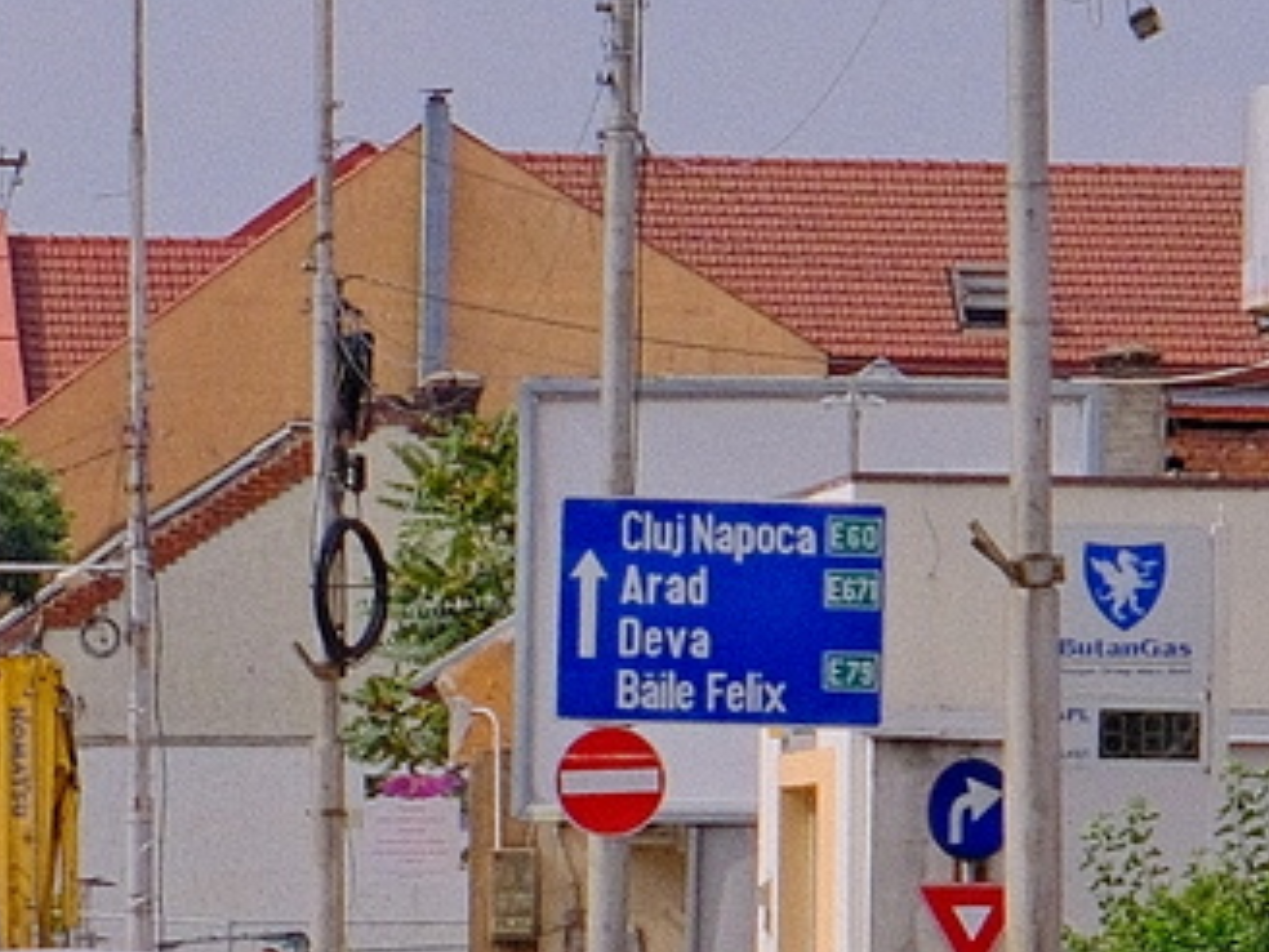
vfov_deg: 2.6
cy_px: 950
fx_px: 21006
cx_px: -25
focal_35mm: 573
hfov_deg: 3.5
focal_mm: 63
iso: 640
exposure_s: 1/2000
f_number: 6.4
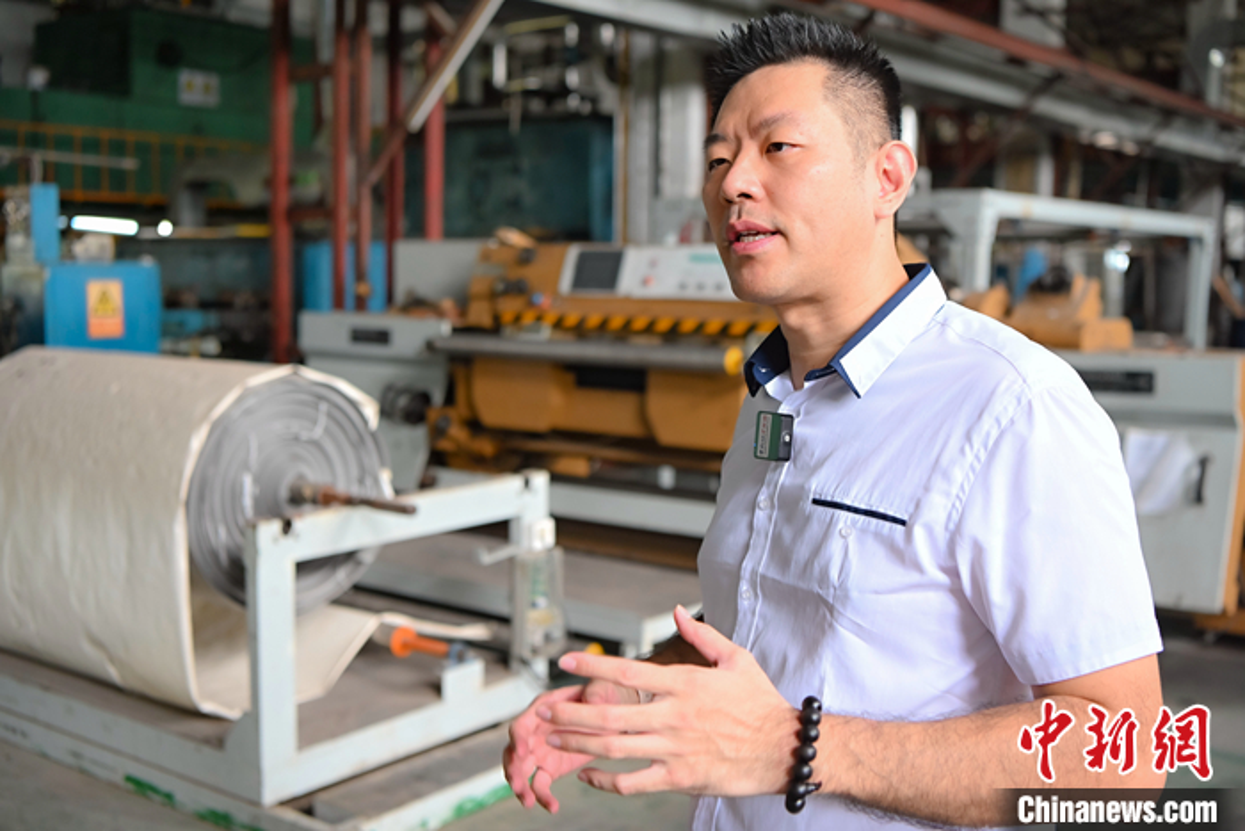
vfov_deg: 33.4
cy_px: 416
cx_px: 622
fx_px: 1384
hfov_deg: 48.4
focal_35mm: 40
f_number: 3.2
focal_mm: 40
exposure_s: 1/125
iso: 800
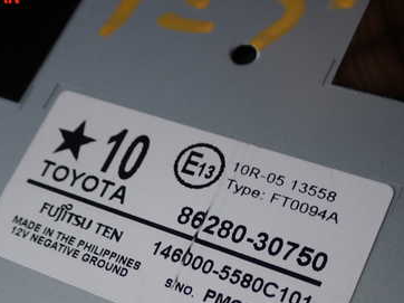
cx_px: 152
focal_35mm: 68
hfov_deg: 28.5
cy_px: 234
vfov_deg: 21.4
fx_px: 793
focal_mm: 7.31
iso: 100
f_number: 8
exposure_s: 1/40
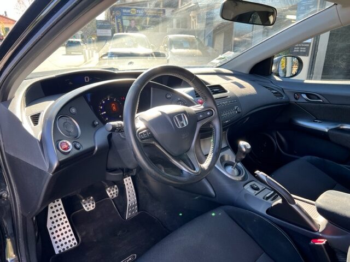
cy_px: 131
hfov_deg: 67.3
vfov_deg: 53.1
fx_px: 263
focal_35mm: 26
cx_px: 175
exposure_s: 1/254
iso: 40
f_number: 1.5
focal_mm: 5.7
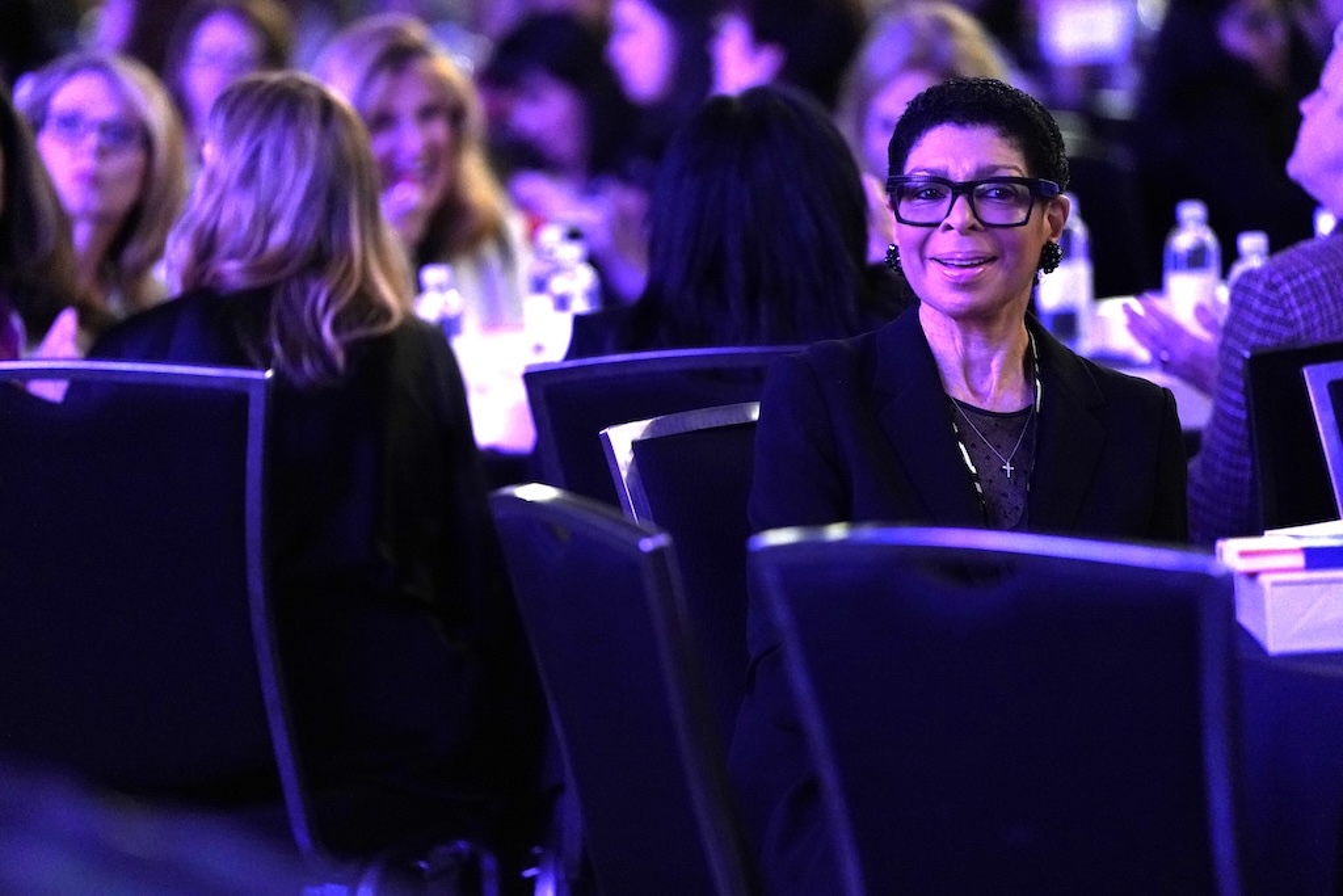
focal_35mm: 200
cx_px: 672
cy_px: 448
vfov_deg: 6.9
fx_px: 7462
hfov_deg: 10.3
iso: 6400
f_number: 2.8
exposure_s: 1/125
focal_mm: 200
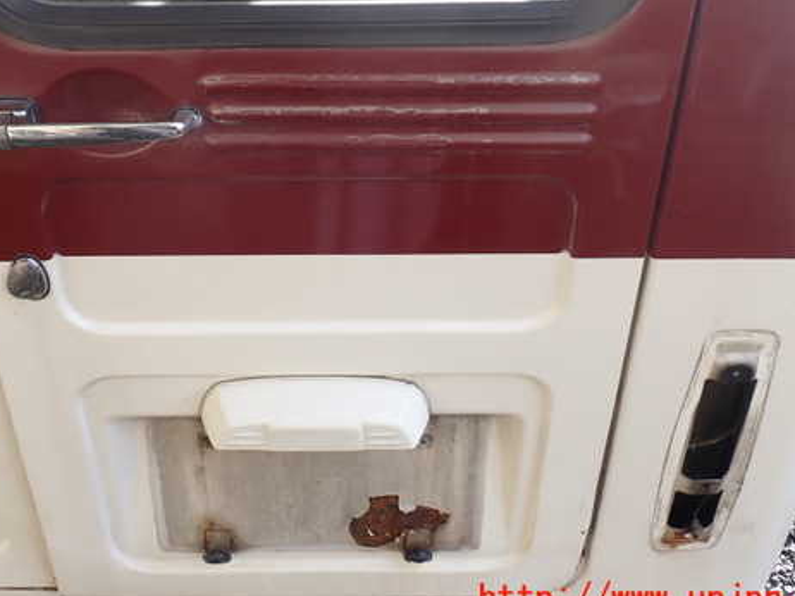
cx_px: 351
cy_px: 234
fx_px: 895
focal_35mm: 39
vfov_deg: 36.6
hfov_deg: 47.8
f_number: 3.2
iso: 100
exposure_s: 1/125
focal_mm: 5.4
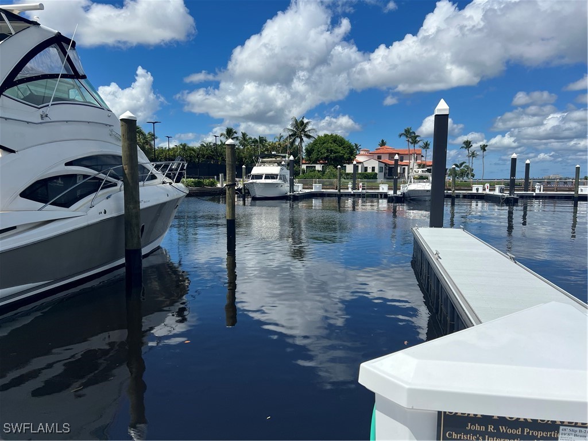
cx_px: 294
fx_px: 442
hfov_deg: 67.3
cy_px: 220
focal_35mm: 26
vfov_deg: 53.1
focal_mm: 5.7
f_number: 1.5
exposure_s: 1/6993
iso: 50
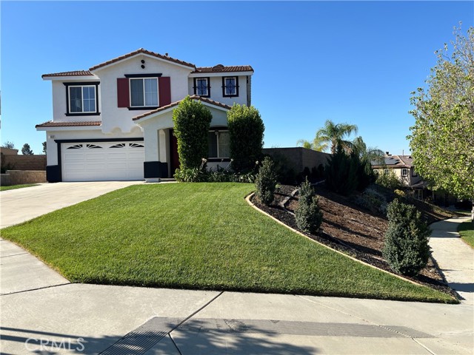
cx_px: 237
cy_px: 178
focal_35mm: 26
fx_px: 356
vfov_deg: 53.1
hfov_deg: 67.3
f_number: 1.5
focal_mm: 5.7
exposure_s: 1/3165
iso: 50
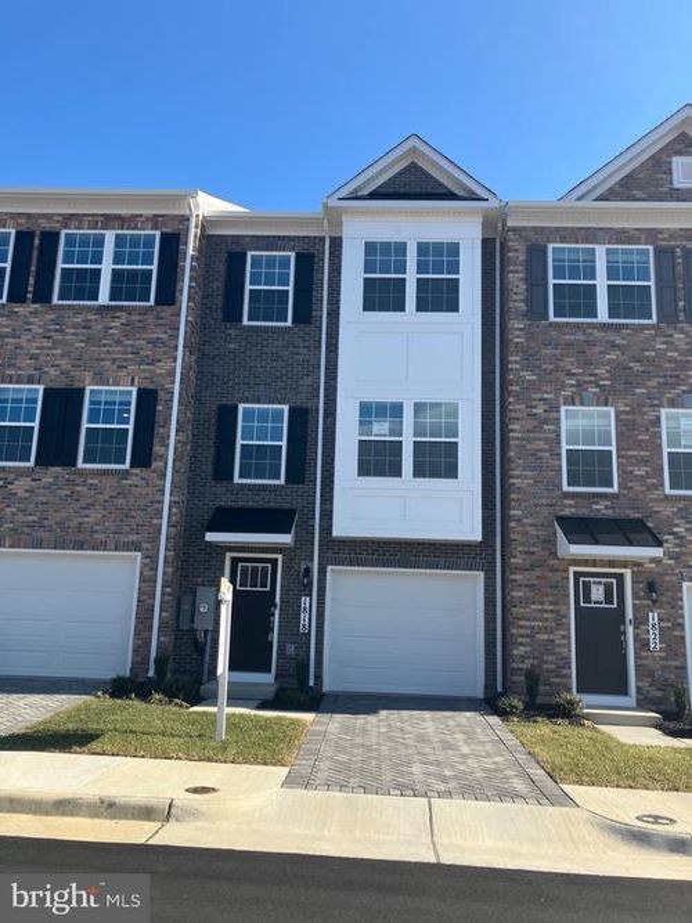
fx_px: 747
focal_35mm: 28
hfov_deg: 49.7
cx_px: 346
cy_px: 462
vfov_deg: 63.5
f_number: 1.8
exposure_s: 1/1104
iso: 32
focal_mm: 3.99
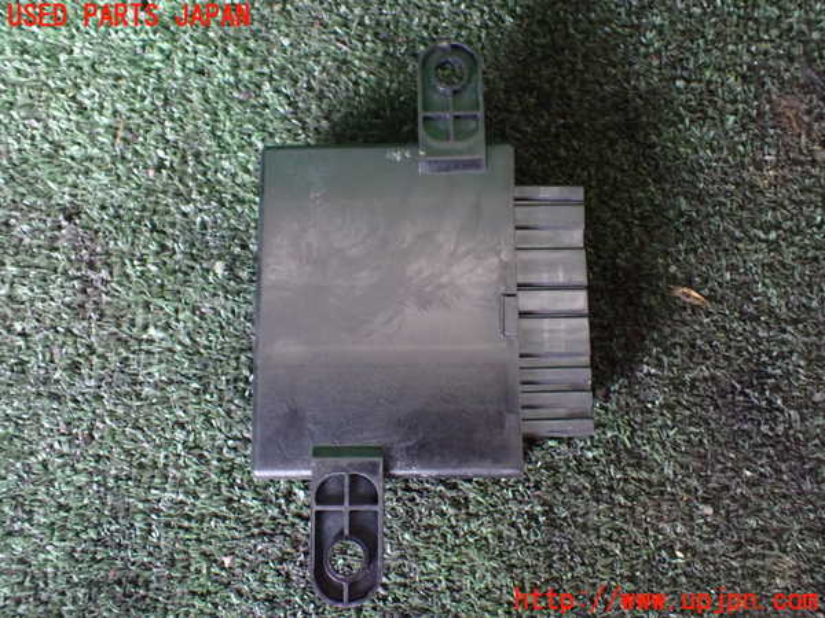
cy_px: 309
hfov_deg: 60.0
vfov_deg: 46.8
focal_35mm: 30
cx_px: 412
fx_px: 715
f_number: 2.3
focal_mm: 5.4
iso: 1000
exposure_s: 1/30
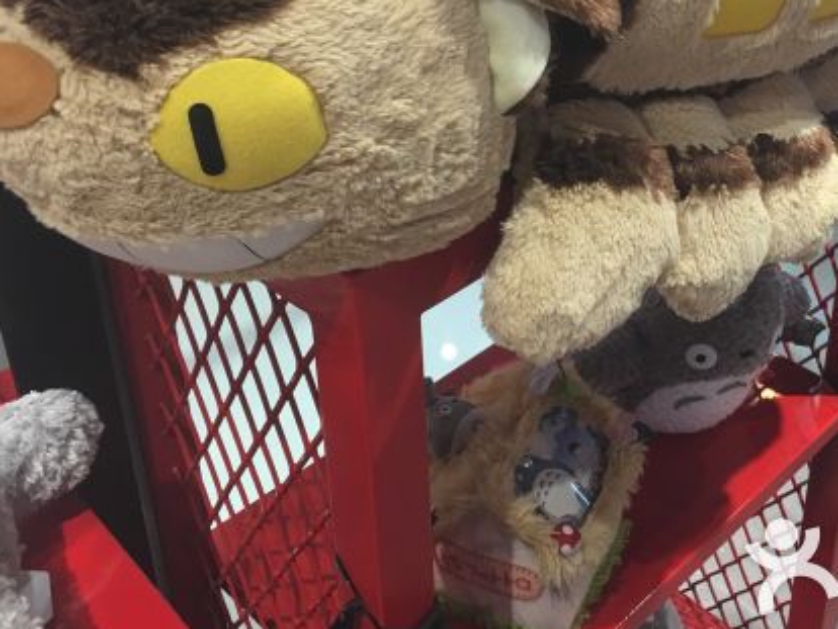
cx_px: 544
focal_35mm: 49
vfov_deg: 29.1
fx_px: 1187
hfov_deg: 38.5
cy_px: 141
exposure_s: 1/17
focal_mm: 4.15
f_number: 2.2
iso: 40
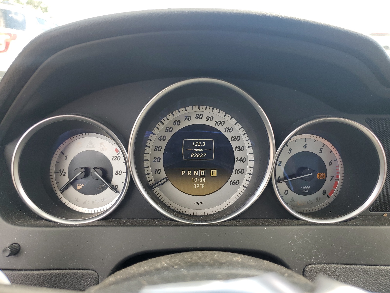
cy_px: 146
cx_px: 195
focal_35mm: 26
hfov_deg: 67.3
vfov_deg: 53.1
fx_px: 293
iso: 50
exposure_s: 1/250
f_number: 1.5
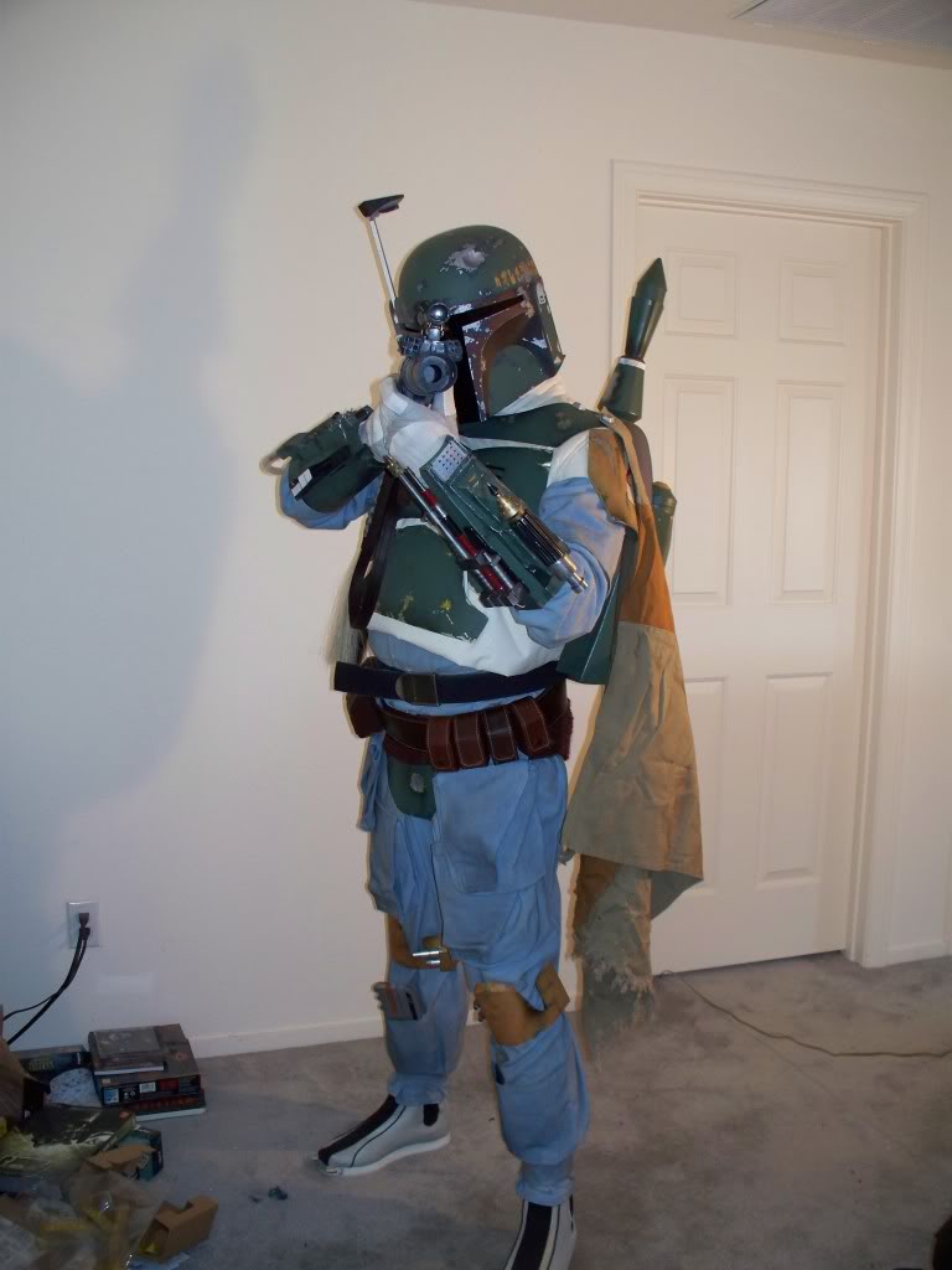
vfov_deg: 51.4
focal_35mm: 36
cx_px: 476
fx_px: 1320
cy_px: 635
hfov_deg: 39.7
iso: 200
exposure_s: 1/30
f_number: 2.8
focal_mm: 7.54
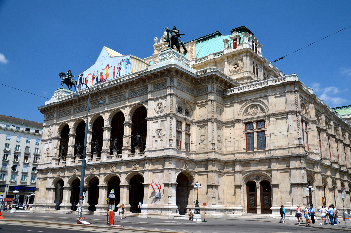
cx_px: 176
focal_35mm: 34
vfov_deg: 38.2
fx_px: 336
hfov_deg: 55.2
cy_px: 116
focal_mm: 23
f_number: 9
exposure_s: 1/125
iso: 125
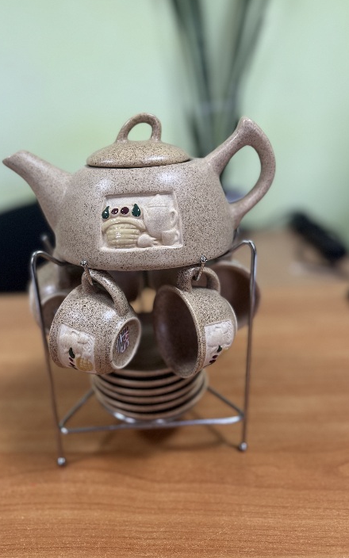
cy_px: 273
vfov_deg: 70.4
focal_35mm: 26
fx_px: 396
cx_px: 141
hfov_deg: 47.3
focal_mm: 6.76
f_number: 1.78
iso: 200
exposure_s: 1/50
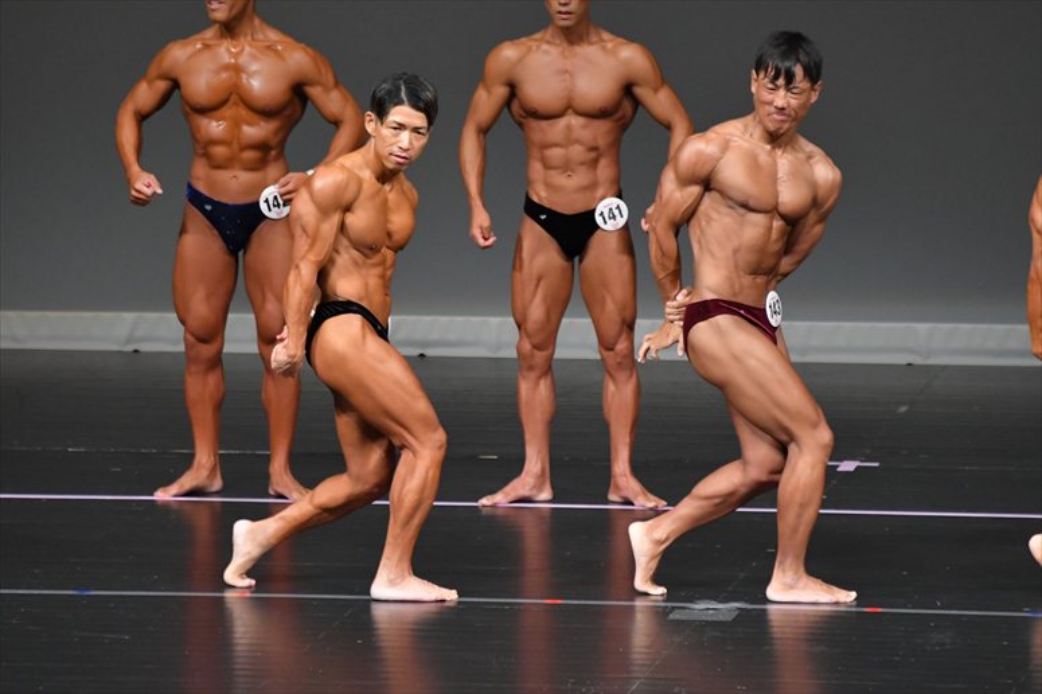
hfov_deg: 5.5
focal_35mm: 375
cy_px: 347
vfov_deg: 3.7
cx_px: 521
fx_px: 10849
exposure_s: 1/400
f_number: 5.6
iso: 4000
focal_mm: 250
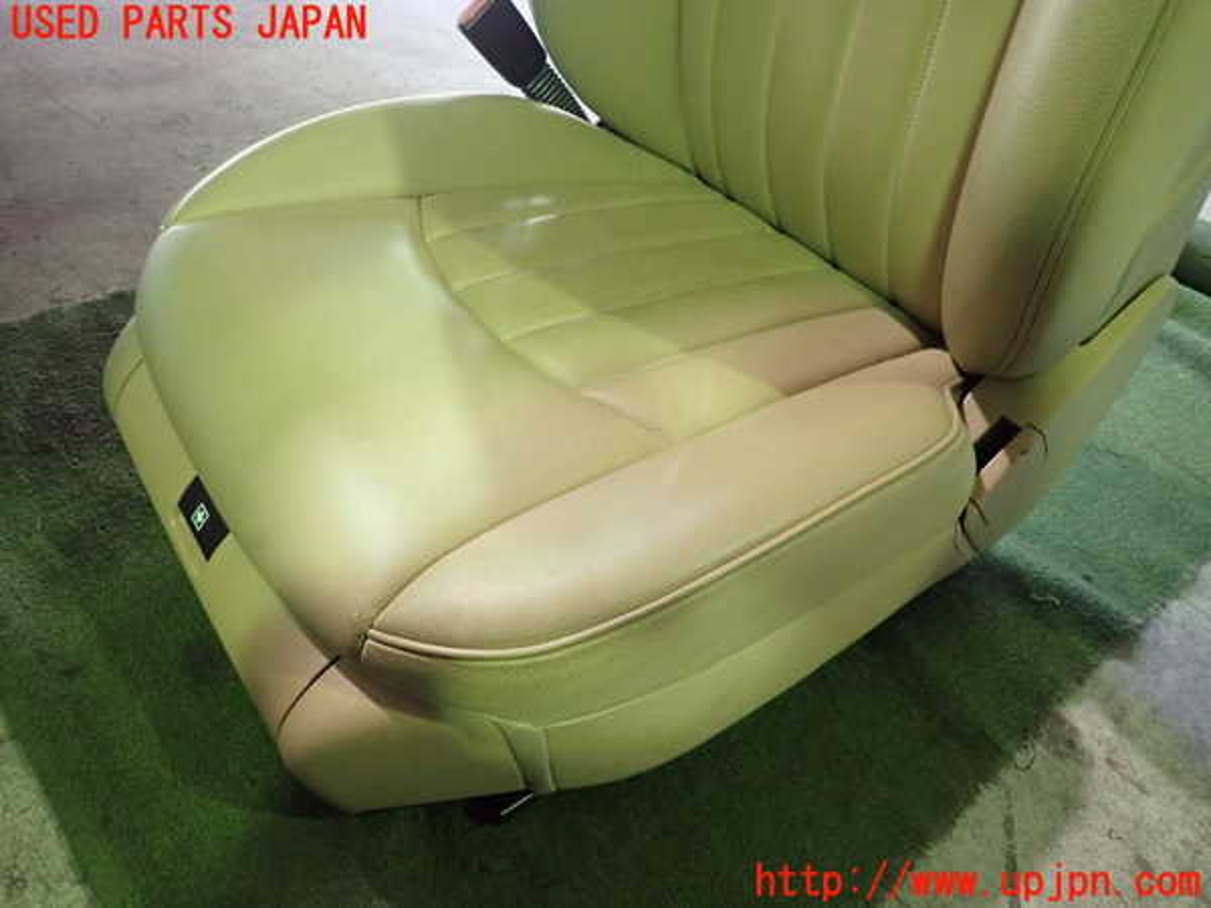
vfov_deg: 54.9
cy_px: 454
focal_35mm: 25
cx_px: 606
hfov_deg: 69.4
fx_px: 875
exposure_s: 1/80
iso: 800
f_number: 2
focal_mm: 4.5
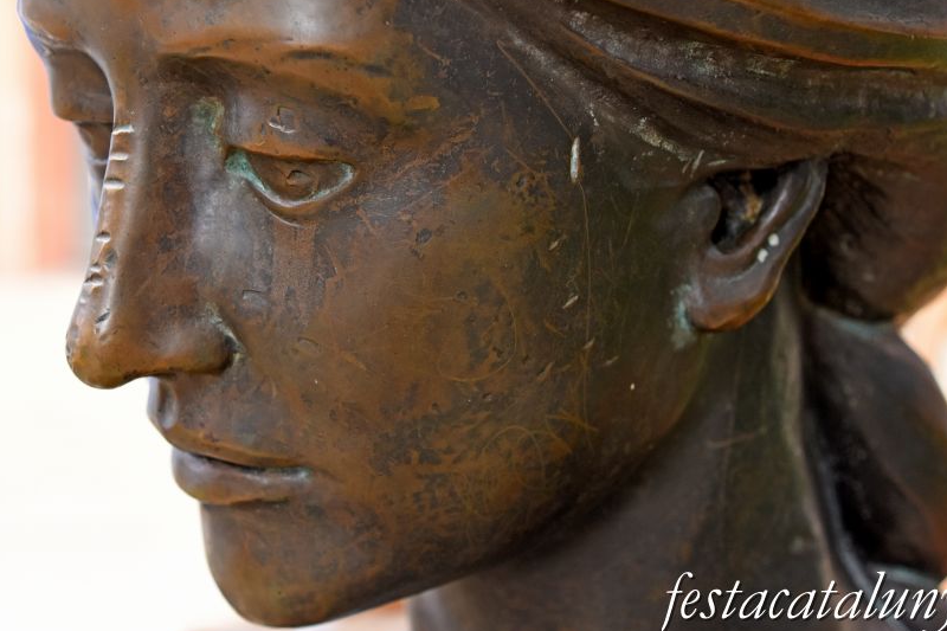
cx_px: 394
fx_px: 1920
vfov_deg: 18.6
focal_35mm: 73
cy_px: 236
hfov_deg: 27.7
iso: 500
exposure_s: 1/160
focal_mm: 38
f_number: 6.3
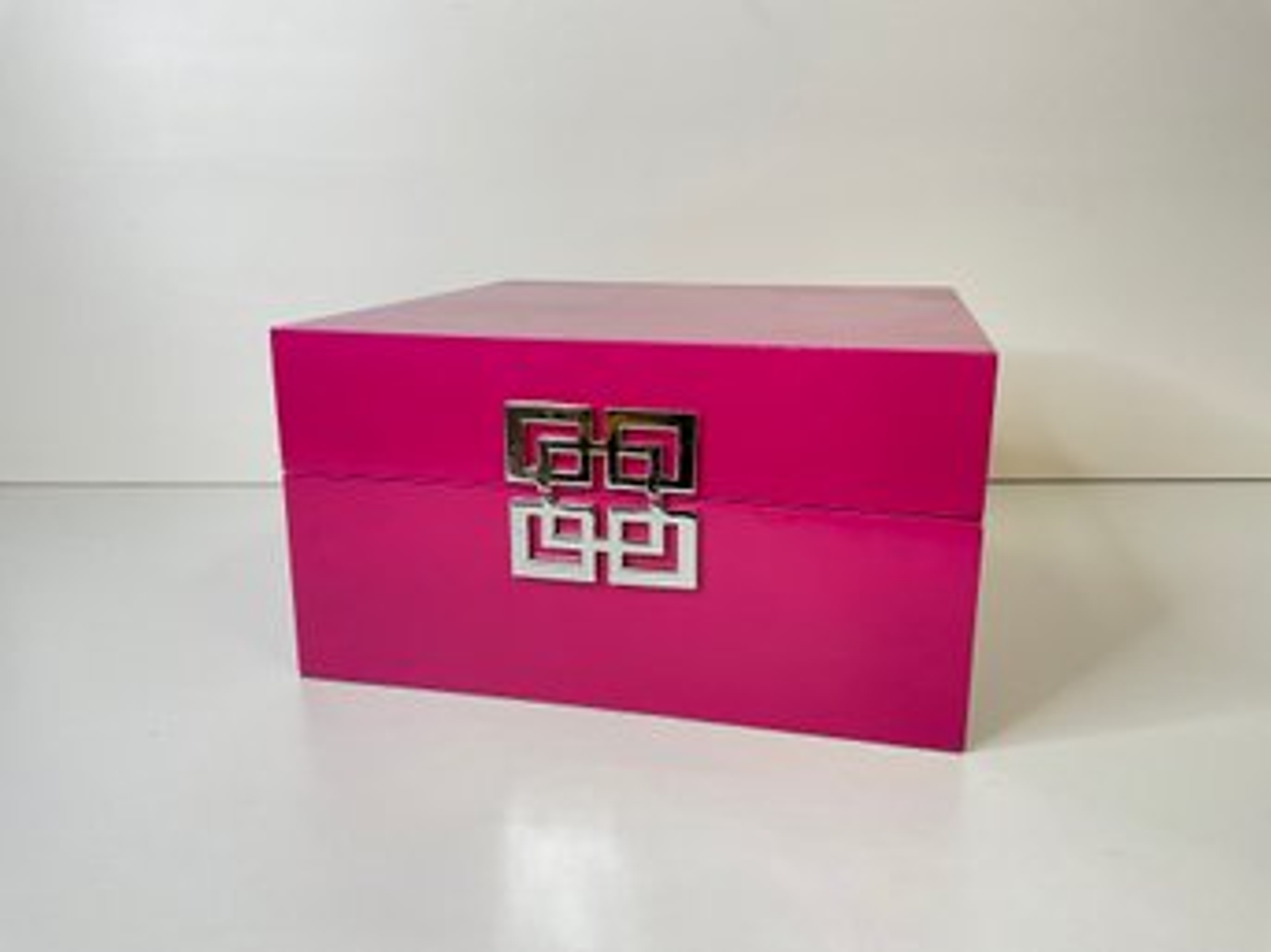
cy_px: 476
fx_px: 1064
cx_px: 636
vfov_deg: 48.2
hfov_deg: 61.7
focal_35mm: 29
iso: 50
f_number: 1.8
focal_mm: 3
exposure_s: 1/120
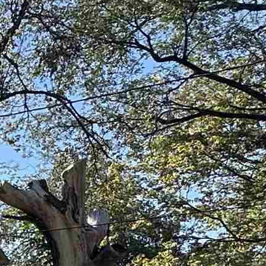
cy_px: 350
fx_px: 765
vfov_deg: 18.3
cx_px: -384
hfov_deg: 13.7
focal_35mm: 88
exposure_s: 1/575
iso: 40
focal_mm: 2.22
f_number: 2.2
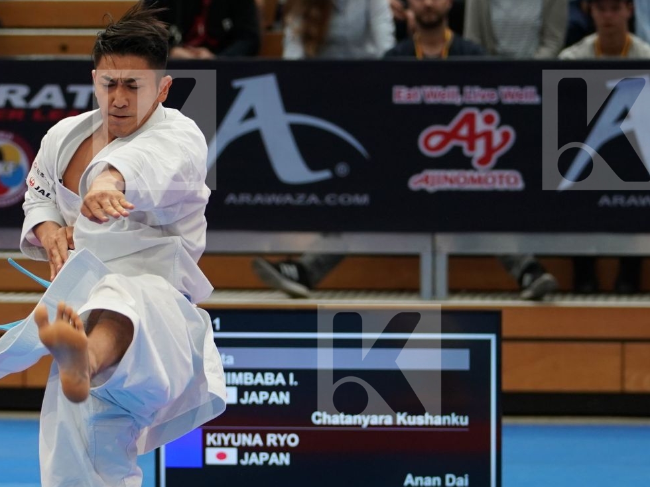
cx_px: 155
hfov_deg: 7.5
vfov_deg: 5.6
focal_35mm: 265
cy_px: 364
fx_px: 4976
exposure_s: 1/500
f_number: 2.8
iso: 800
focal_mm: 100
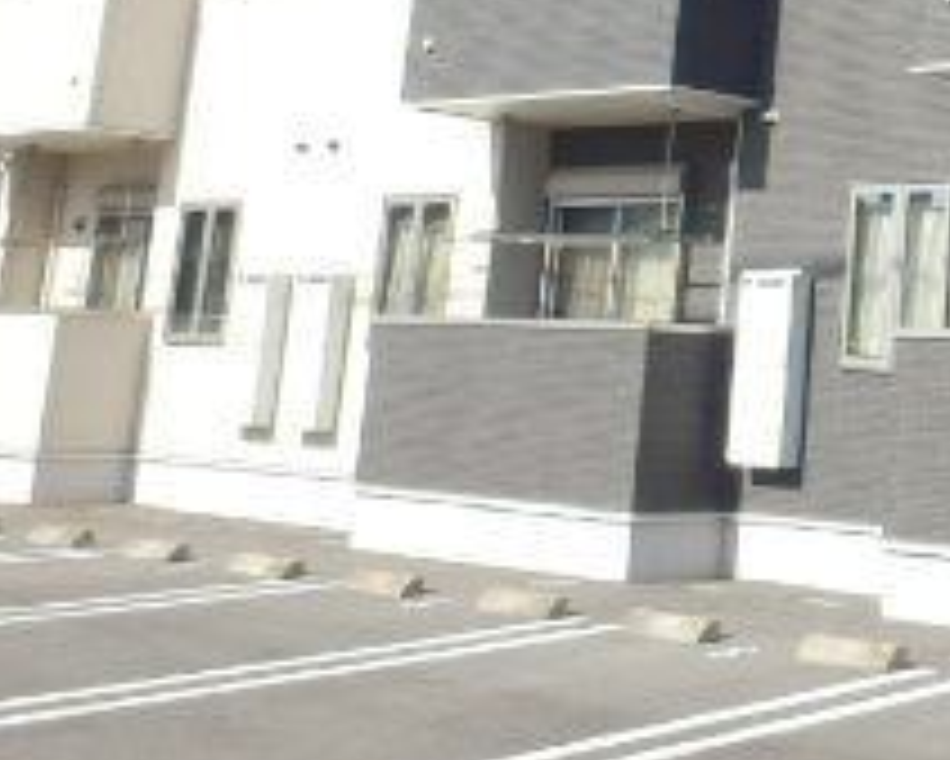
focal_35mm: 71
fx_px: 1997
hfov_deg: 24.0
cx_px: 1184
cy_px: -31
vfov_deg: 20.7
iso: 80
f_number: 3
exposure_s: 1/800
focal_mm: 4.2
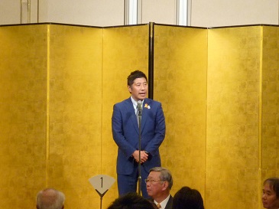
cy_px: 104
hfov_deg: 11.2
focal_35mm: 177
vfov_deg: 8.4
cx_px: 140
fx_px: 1425
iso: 400
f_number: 4.8
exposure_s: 1/40
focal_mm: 16.4
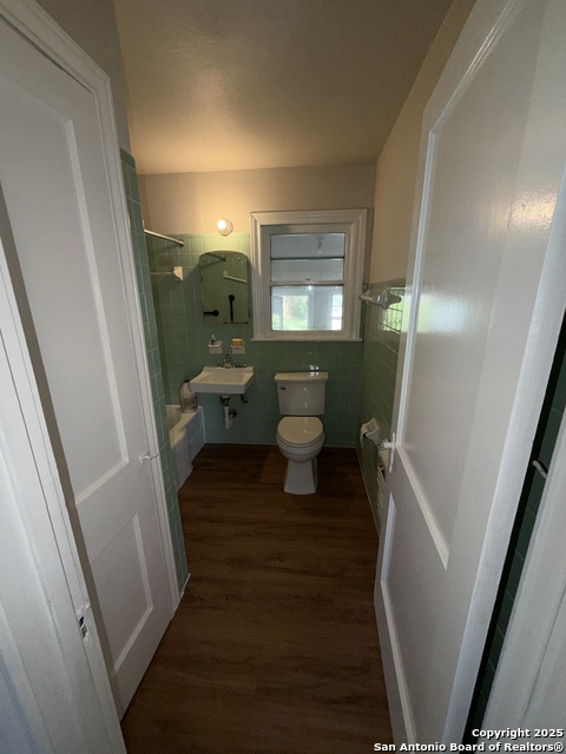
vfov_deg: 102.1
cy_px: 377
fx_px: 305
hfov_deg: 85.7
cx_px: 283
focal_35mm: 14
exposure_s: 1/60
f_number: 2.2
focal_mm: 2.22
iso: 40
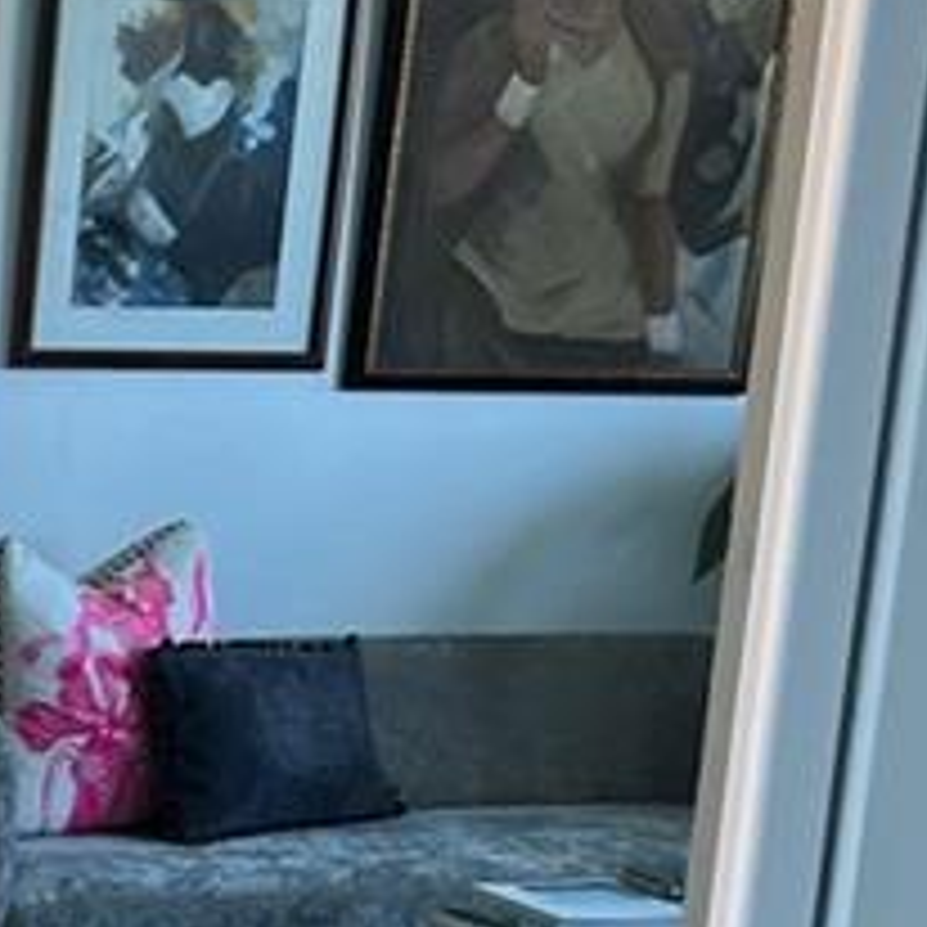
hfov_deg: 12.1
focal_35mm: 134
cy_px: 1449
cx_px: -670
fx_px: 4060
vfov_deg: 12.3
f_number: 1.5
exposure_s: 1/120
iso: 64
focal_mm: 5.7
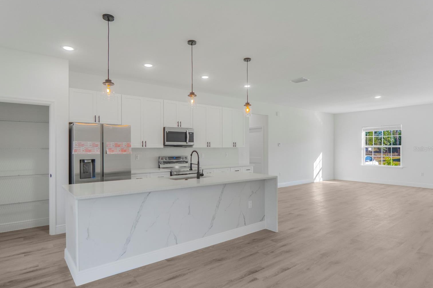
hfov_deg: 86.9
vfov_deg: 64.5
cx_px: 211
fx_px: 229
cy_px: 149
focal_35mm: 19
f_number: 2.8
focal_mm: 12
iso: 100
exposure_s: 1/60.2
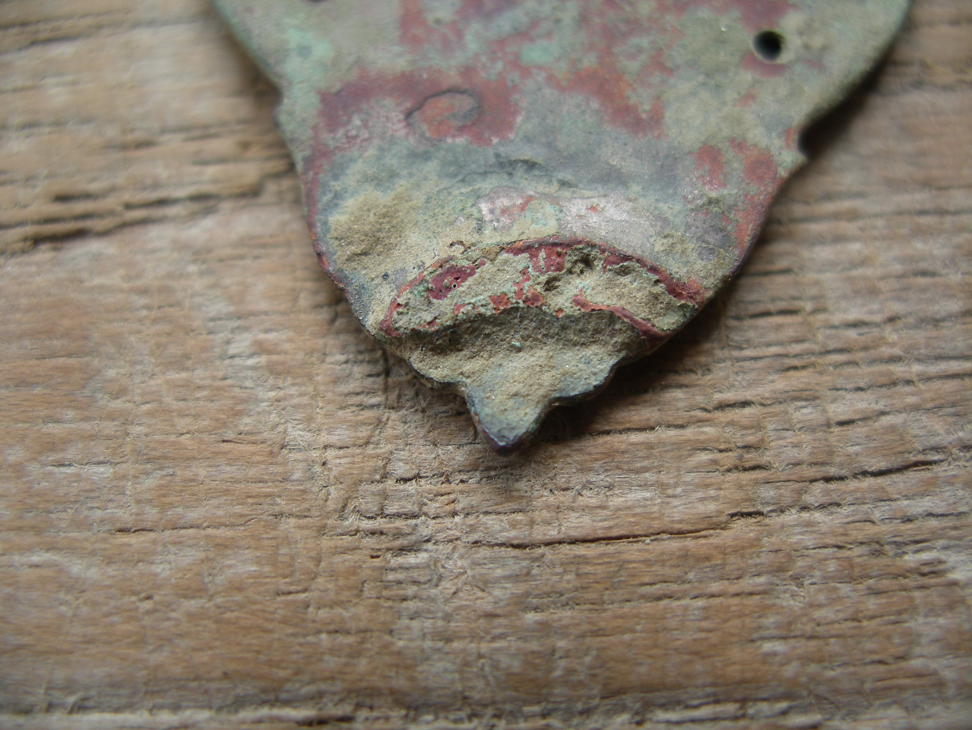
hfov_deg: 50.1
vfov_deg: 38.7
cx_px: 486
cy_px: 365
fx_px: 1040
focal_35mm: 37
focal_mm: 7.8
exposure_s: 1/40
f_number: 2.8
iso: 80
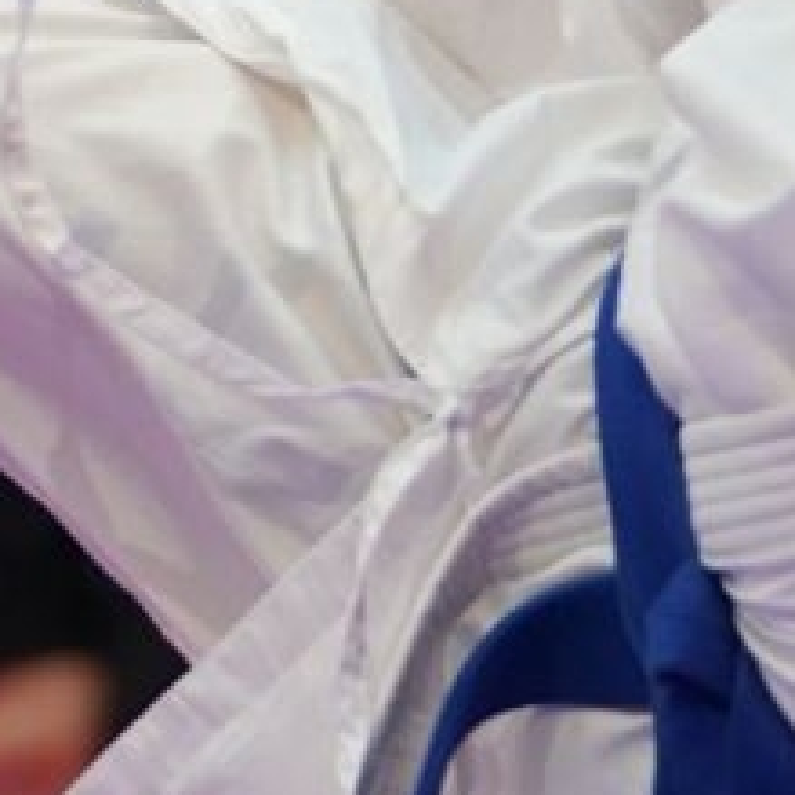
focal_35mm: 928
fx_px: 24113
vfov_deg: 1.9
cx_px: 211
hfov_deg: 1.9
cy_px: 269
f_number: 2.8
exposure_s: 1/1000
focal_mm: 133
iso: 1600
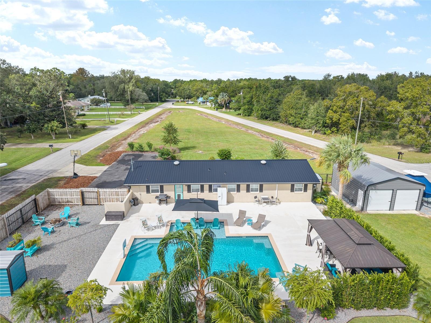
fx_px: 299
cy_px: 162
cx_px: 216
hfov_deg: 71.6
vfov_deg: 56.8
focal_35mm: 24
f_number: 1.8
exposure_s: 1/4000
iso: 180
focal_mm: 8.67
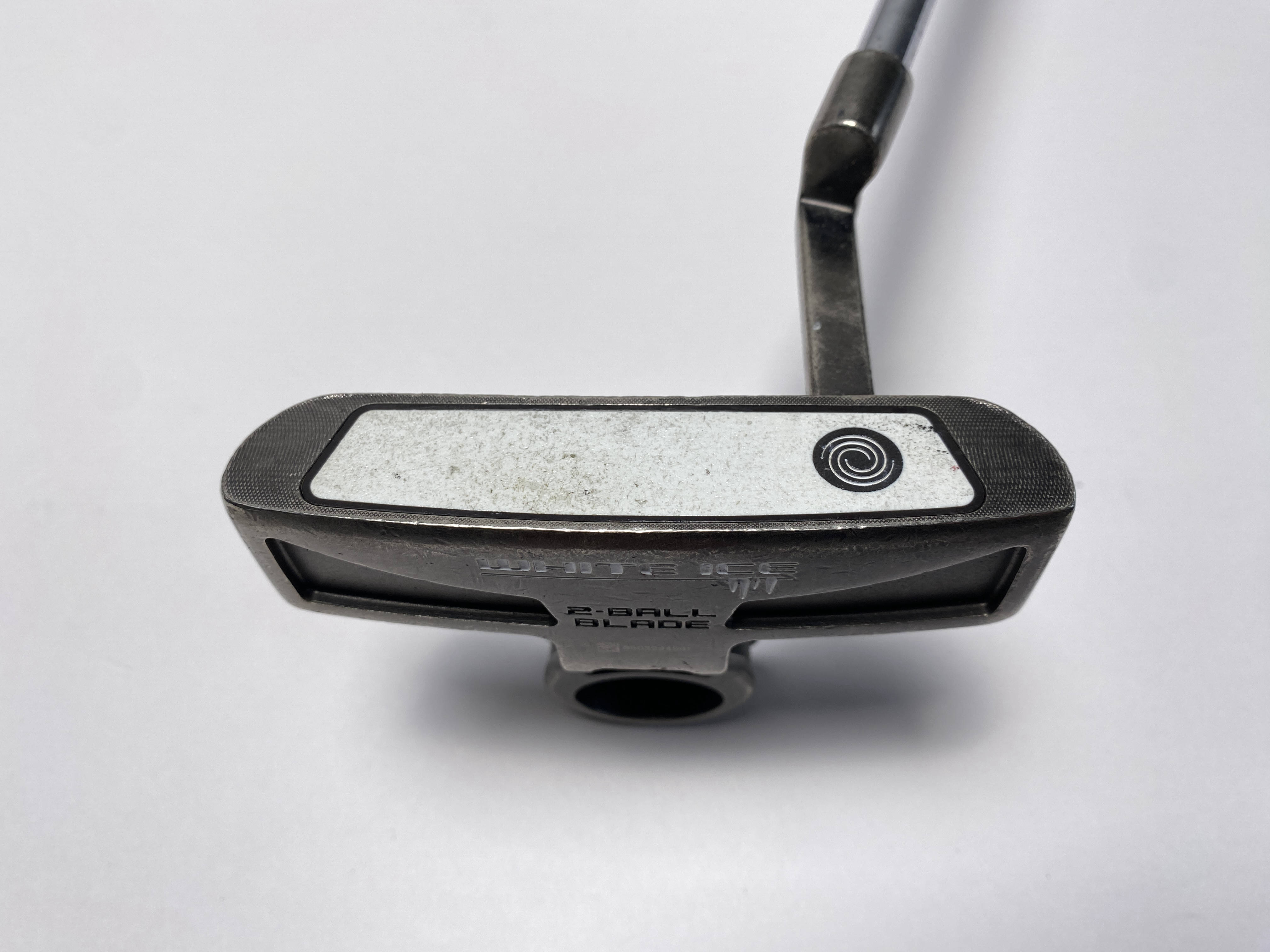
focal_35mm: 26
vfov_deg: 53.1
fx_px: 954
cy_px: 476
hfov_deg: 67.3
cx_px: 635
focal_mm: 4.25
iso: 32
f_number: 1.8
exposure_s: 1/522
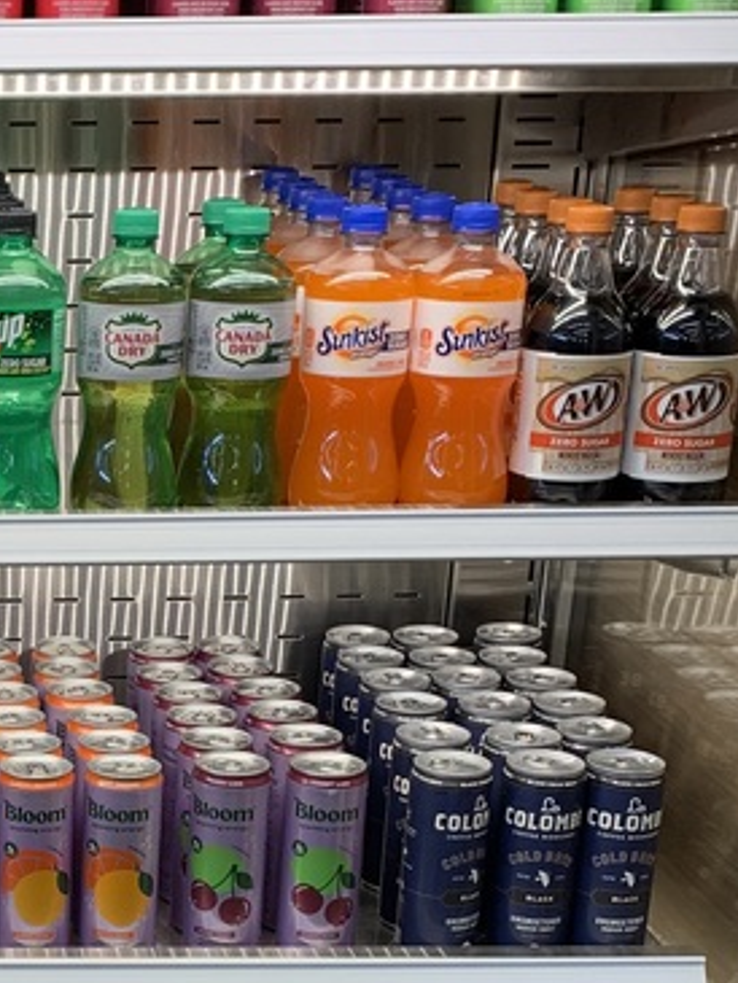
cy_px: 862
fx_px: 2074
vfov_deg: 25.9
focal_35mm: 73
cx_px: -159
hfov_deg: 19.0
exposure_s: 1/121
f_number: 1.8
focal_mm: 4.25
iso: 64
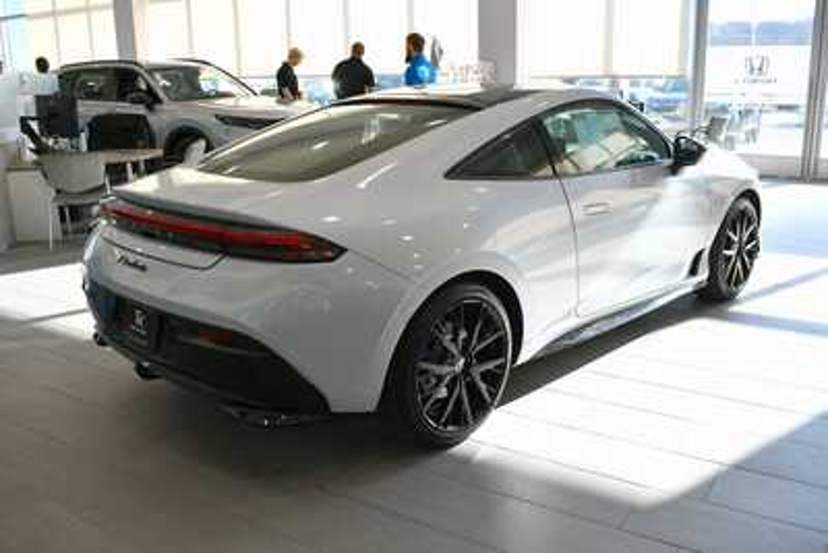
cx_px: 414
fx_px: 759
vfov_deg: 40.0
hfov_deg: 57.2
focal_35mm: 33
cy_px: 276
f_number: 6.3
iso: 200
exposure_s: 1/250
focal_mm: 22
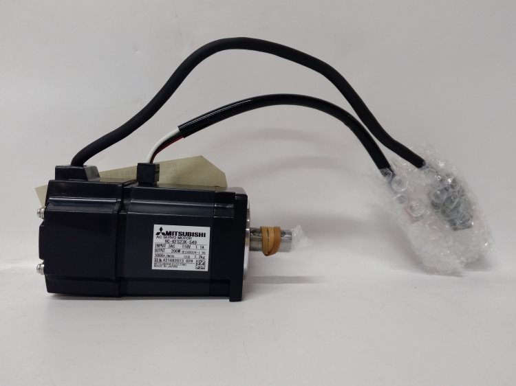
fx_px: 402
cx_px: 258
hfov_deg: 65.3
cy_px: 193
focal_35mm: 27
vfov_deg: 51.3
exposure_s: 1/33
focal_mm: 3.79
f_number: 2
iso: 194
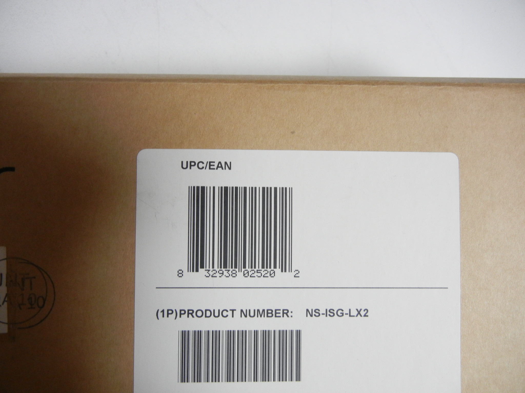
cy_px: 196
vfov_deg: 46.8
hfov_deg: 60.0
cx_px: 262
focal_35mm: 30
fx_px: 455
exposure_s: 1/8.8
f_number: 3.5
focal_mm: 5.4
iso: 400
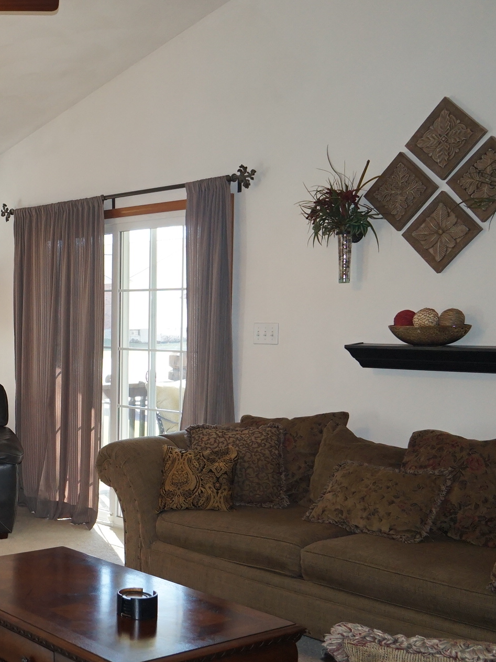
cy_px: 443
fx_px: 955
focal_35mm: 50
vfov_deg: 37.8
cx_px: -79
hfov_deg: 26.3
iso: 800
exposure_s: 1/160
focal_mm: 16
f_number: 4
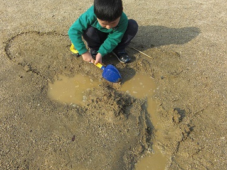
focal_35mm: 40
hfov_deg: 46.7
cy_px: 79
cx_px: 105
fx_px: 262
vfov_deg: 36.0
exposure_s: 1/500
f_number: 2.7
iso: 50
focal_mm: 5.8
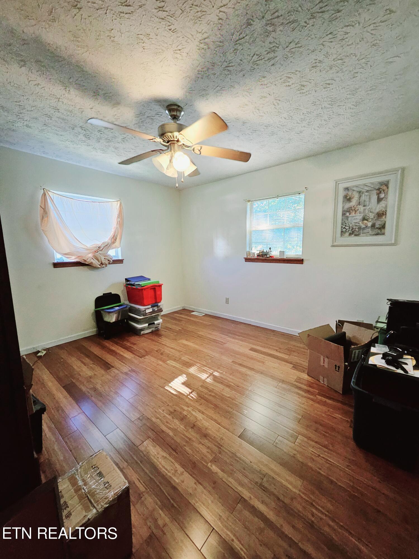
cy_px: 280
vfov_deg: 106.2
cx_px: 210
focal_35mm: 13
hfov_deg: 89.9
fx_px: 210
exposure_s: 1/60.2
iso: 400
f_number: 2.2
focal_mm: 1.74
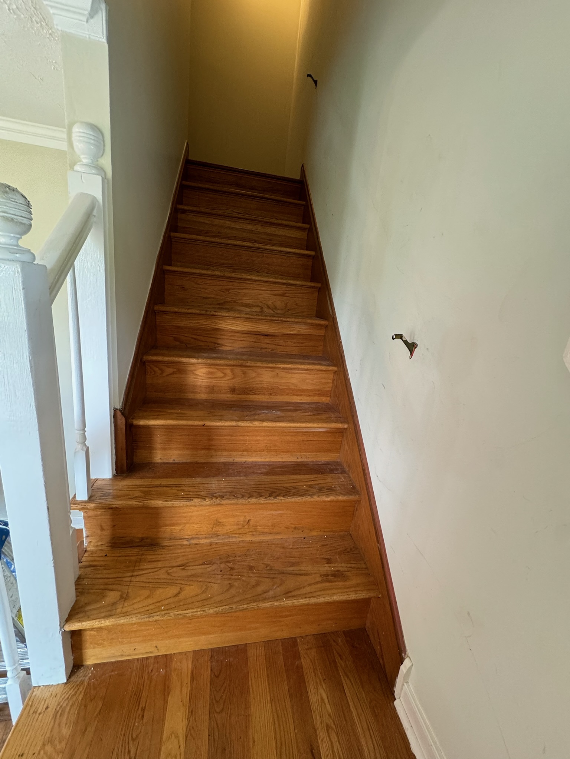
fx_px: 307
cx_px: 285
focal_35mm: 14
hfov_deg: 85.7
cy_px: 380
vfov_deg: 102.1
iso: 200
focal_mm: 2.22
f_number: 2.2
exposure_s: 1/60
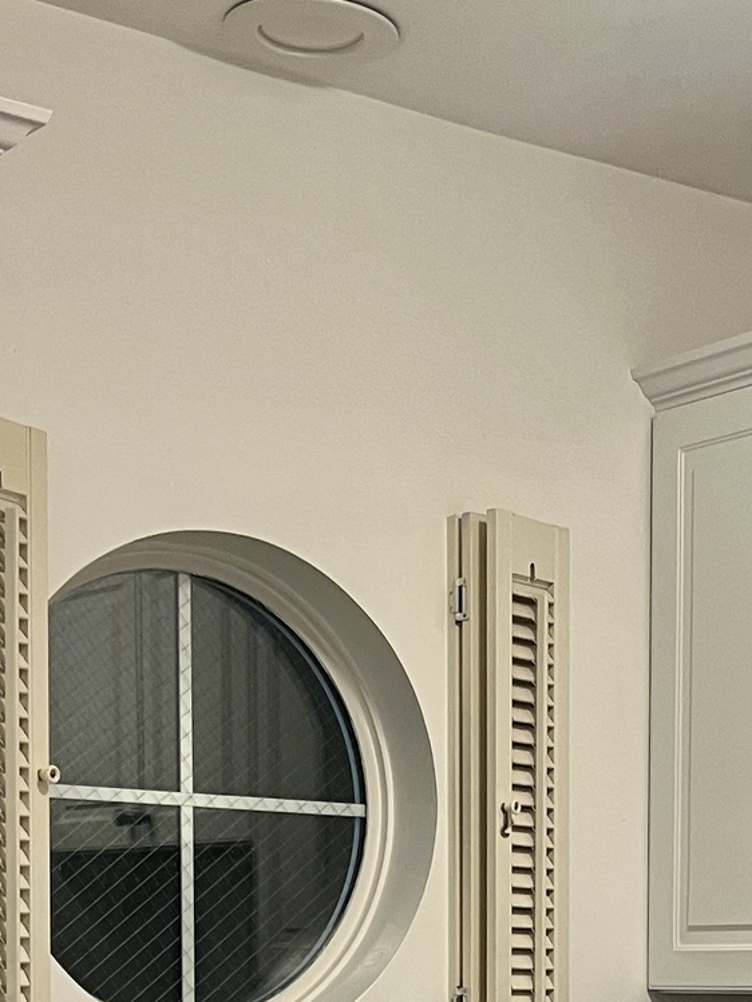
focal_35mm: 80
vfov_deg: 22.9
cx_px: 554
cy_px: 1118
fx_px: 2317
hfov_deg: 18.3
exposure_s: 1/60
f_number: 1.5
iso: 125
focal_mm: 5.7
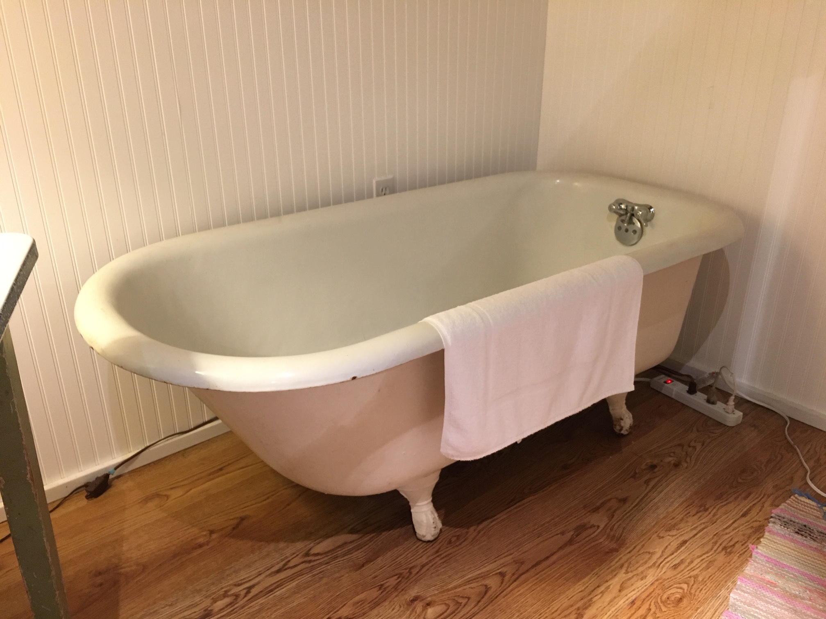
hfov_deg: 61.7
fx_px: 692
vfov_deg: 48.2
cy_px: 310
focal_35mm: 29
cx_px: 413
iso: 200
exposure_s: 1/17
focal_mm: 4.15
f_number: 2.2
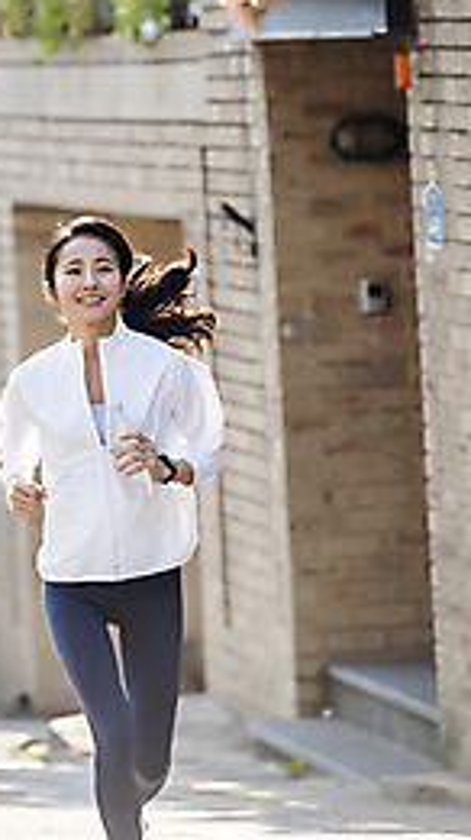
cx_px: 102
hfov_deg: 3.8
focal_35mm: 323
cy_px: 271
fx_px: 7181
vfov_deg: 6.7
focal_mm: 200
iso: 160
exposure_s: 1/640
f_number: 4
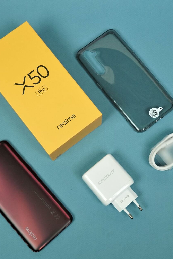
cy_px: 130
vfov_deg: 37.5
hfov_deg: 25.5
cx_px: 77
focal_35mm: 53
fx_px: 382
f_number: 10
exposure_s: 1/160
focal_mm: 35
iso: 3200
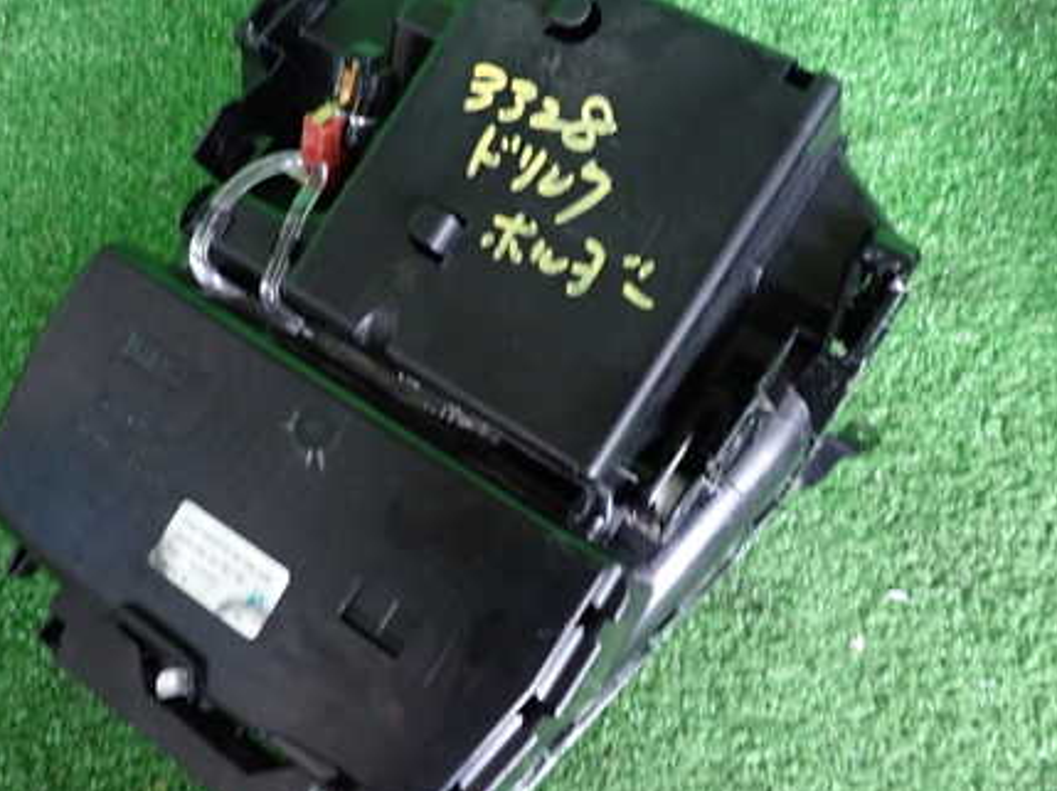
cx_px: 434
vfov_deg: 40.6
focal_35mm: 35
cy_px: 355
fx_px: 1068
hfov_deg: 52.4
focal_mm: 4.5
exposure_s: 1/30
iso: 640
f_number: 2
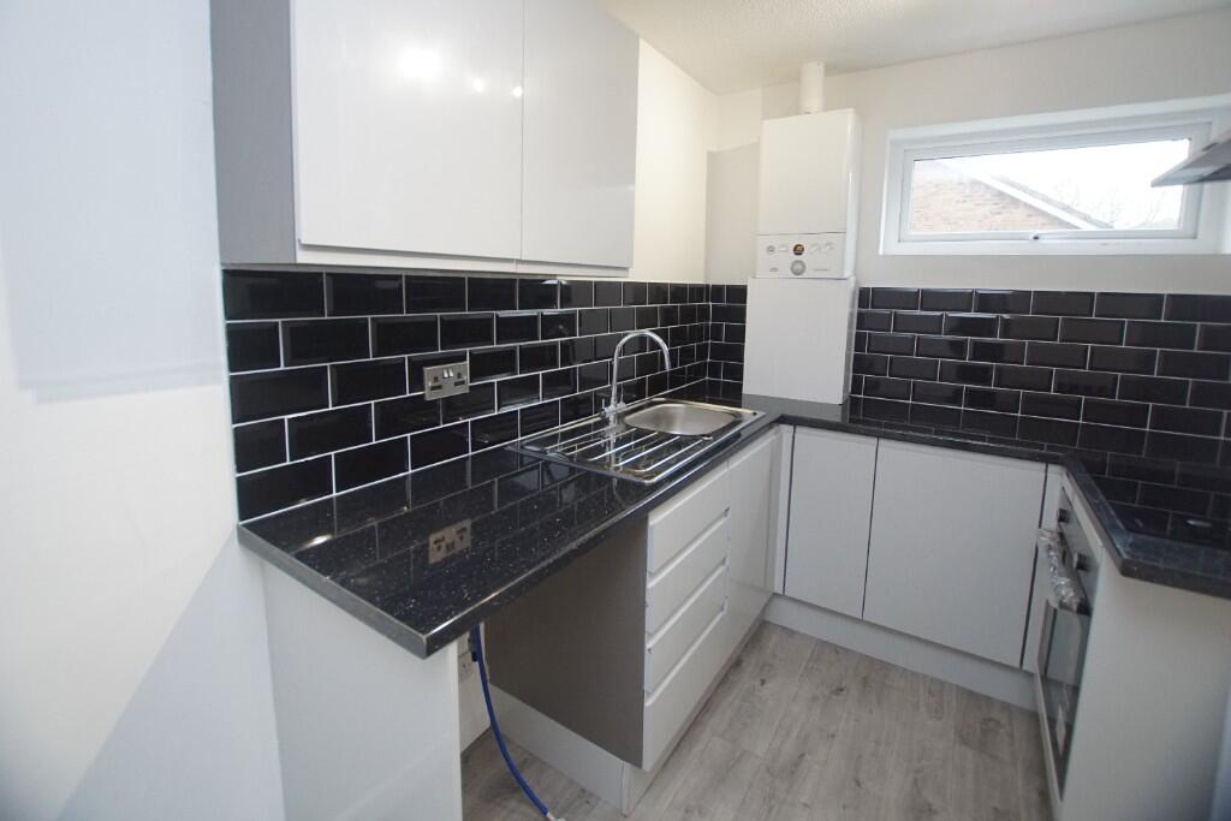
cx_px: 616
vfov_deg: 77.3
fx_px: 513
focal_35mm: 15
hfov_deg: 100.4
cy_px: 410
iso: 1600
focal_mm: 10
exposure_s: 1/160
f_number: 3.5
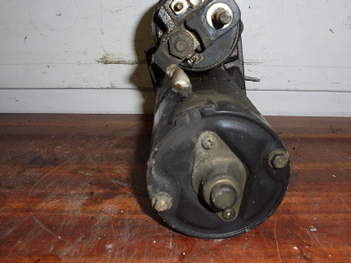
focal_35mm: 34
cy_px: 112
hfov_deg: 53.8
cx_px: 197
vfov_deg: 41.7
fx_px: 345
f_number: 3.5
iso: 100
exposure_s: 1/30
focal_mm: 4.6
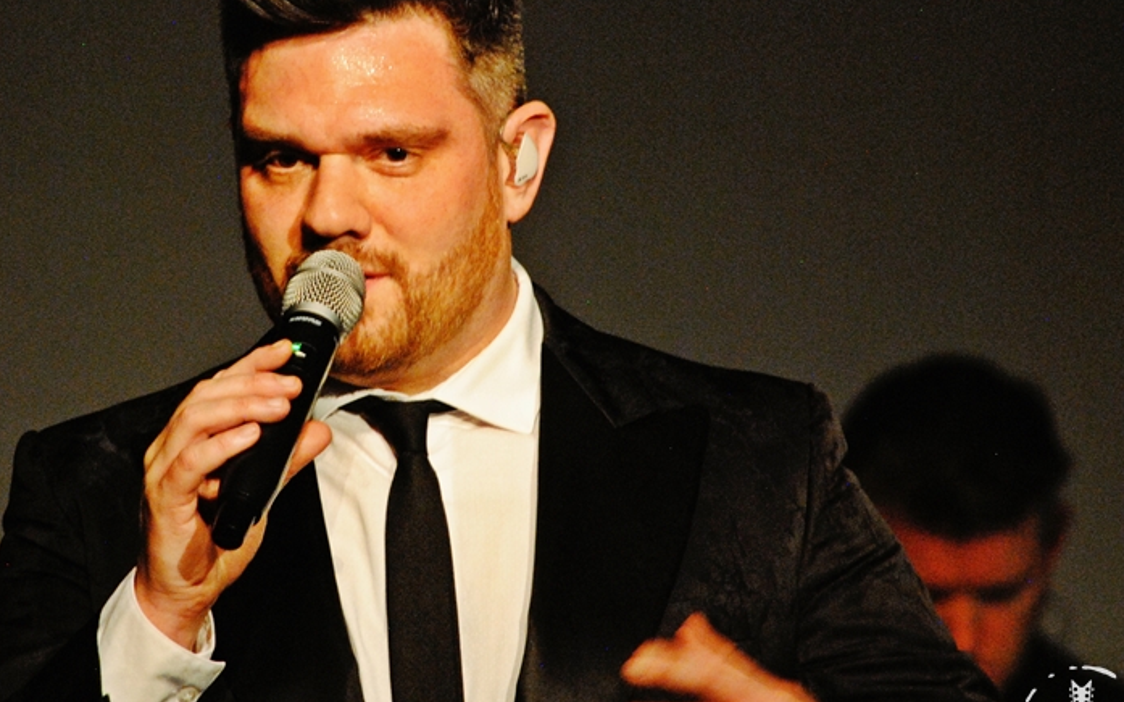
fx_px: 20179
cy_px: 267
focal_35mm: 659
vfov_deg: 2.0
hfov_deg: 3.2
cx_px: 350
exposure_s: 1/30
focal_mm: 300
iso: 1600
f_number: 5.6
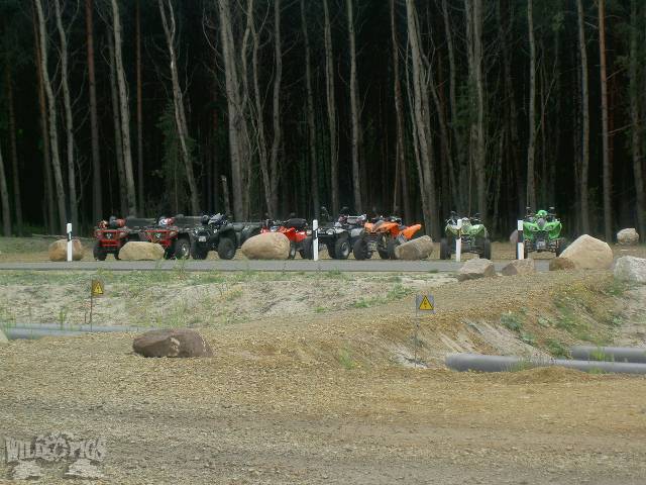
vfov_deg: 12.7
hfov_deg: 16.8
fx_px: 2183
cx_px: 323
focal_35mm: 117
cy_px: 242
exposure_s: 1/100
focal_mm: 24
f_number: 4.9
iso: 50
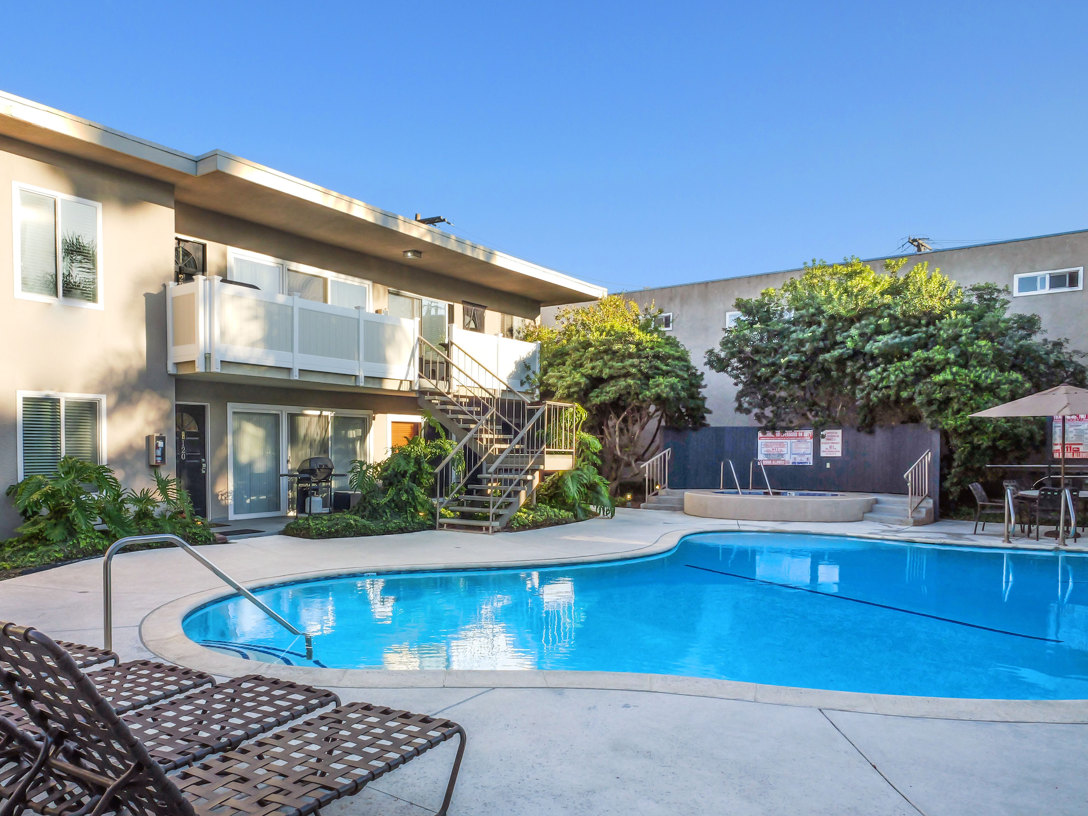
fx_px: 754
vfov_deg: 56.3
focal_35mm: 24
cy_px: 497
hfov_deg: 70.4
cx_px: 406
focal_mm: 9
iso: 320
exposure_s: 1/160
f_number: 11
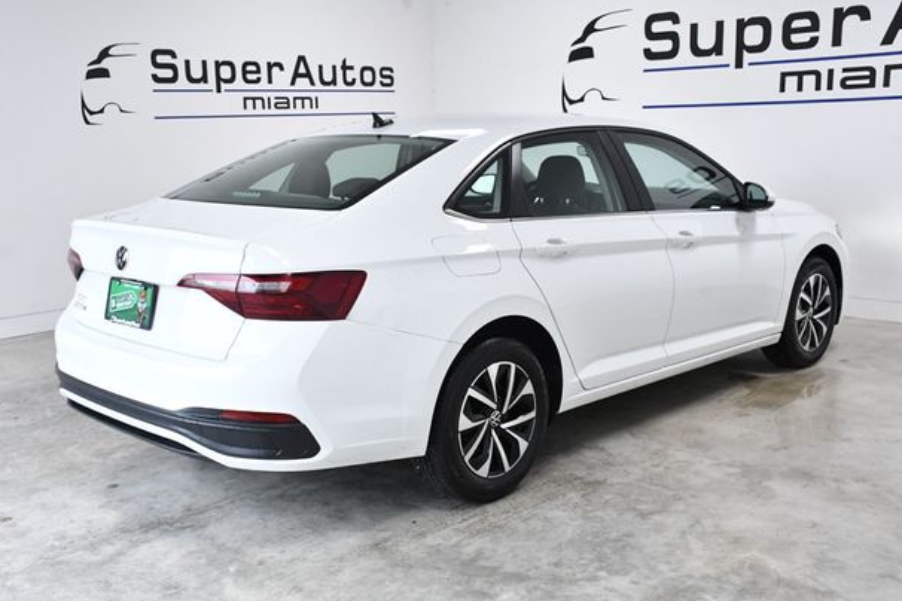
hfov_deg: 50.7
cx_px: 433
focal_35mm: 38
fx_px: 952
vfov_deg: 35.0
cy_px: 286
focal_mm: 24
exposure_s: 1/320
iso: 2500
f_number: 9
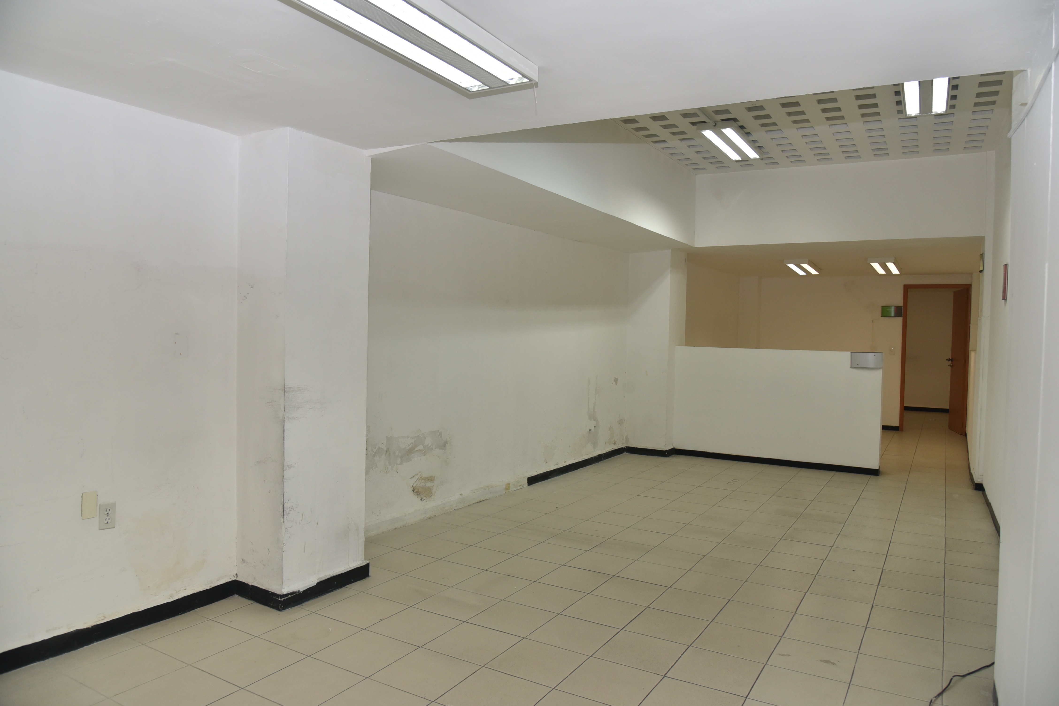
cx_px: 530
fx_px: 706
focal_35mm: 24
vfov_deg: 53.1
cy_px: 353
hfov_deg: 73.7
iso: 720
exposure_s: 1/100
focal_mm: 24
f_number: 6.3
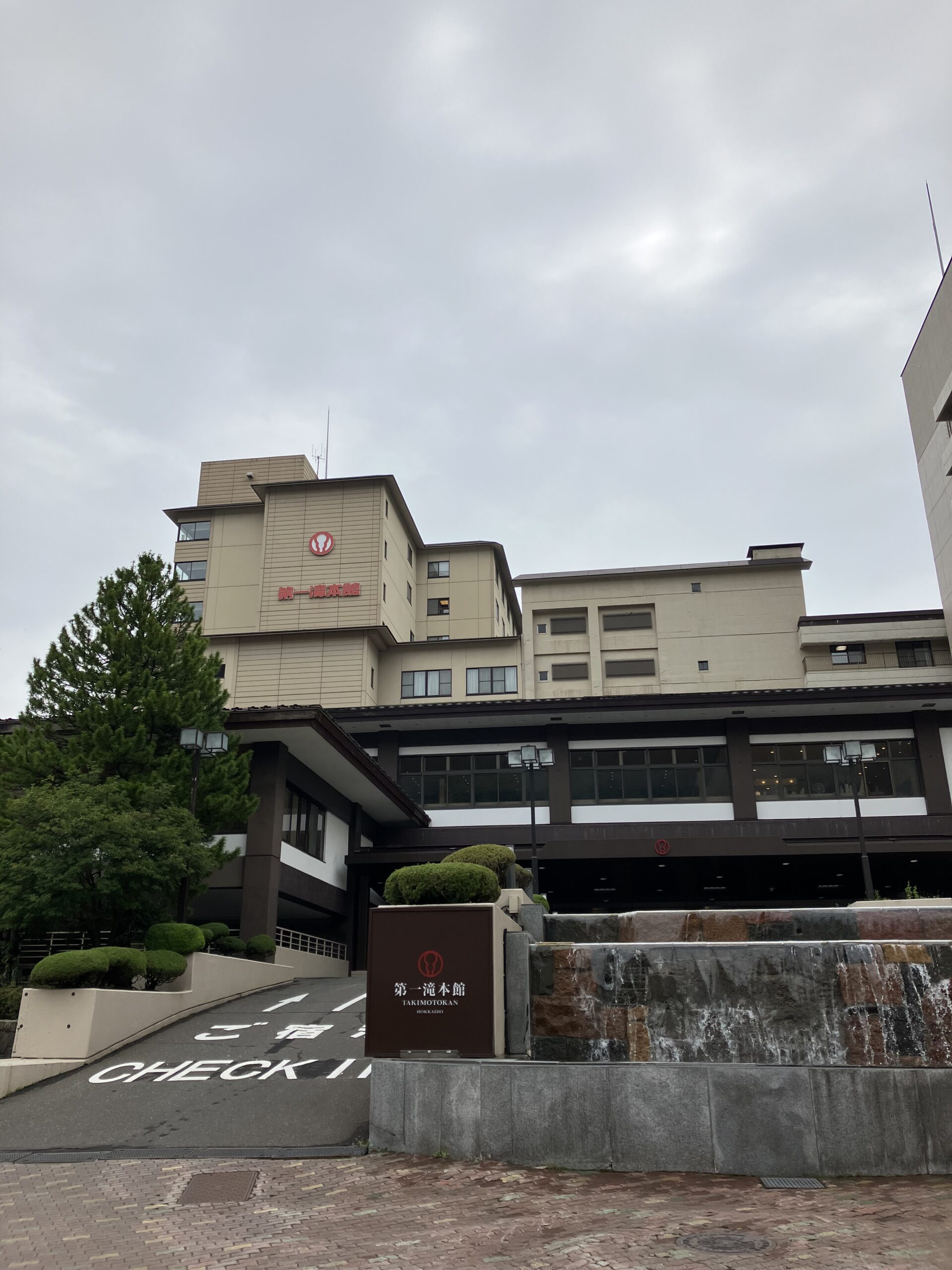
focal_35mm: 28
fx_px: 1027
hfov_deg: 49.7
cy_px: 635
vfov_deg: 63.4
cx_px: 476
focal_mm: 3.99
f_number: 1.8
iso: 32
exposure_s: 1/2857
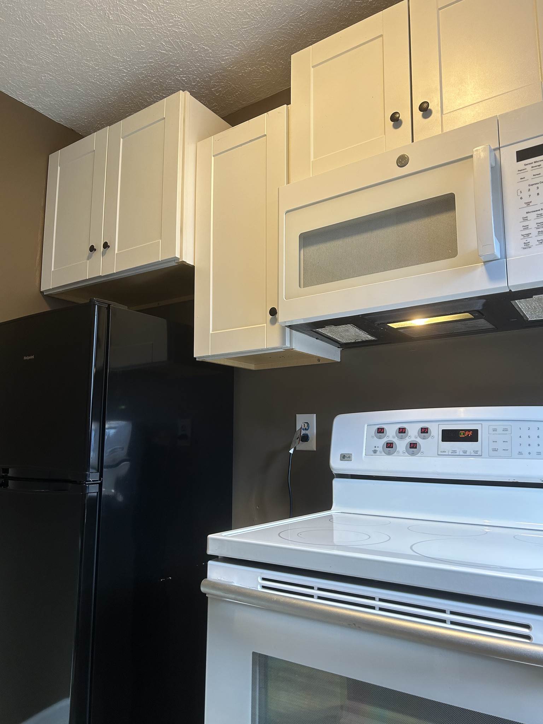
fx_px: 544
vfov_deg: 67.3
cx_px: 272
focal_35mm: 26
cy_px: 362
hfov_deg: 53.1
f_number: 1.5
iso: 80
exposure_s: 1/60
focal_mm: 5.7
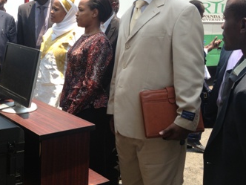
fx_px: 412
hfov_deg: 32.4
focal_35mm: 58
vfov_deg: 25.1
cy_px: 59
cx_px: 52
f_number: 2.4
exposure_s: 1/456
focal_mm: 4.28
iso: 50
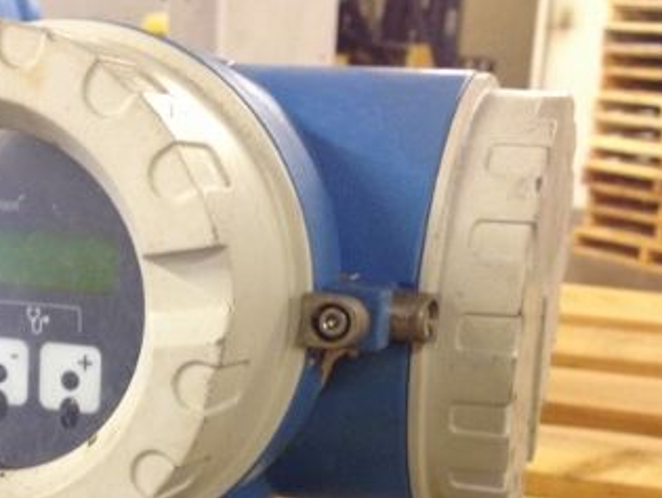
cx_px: 170
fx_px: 1359
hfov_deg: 27.0
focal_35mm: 71
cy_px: 466
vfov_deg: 20.3
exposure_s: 1/20
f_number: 2.4
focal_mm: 4.28
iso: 160
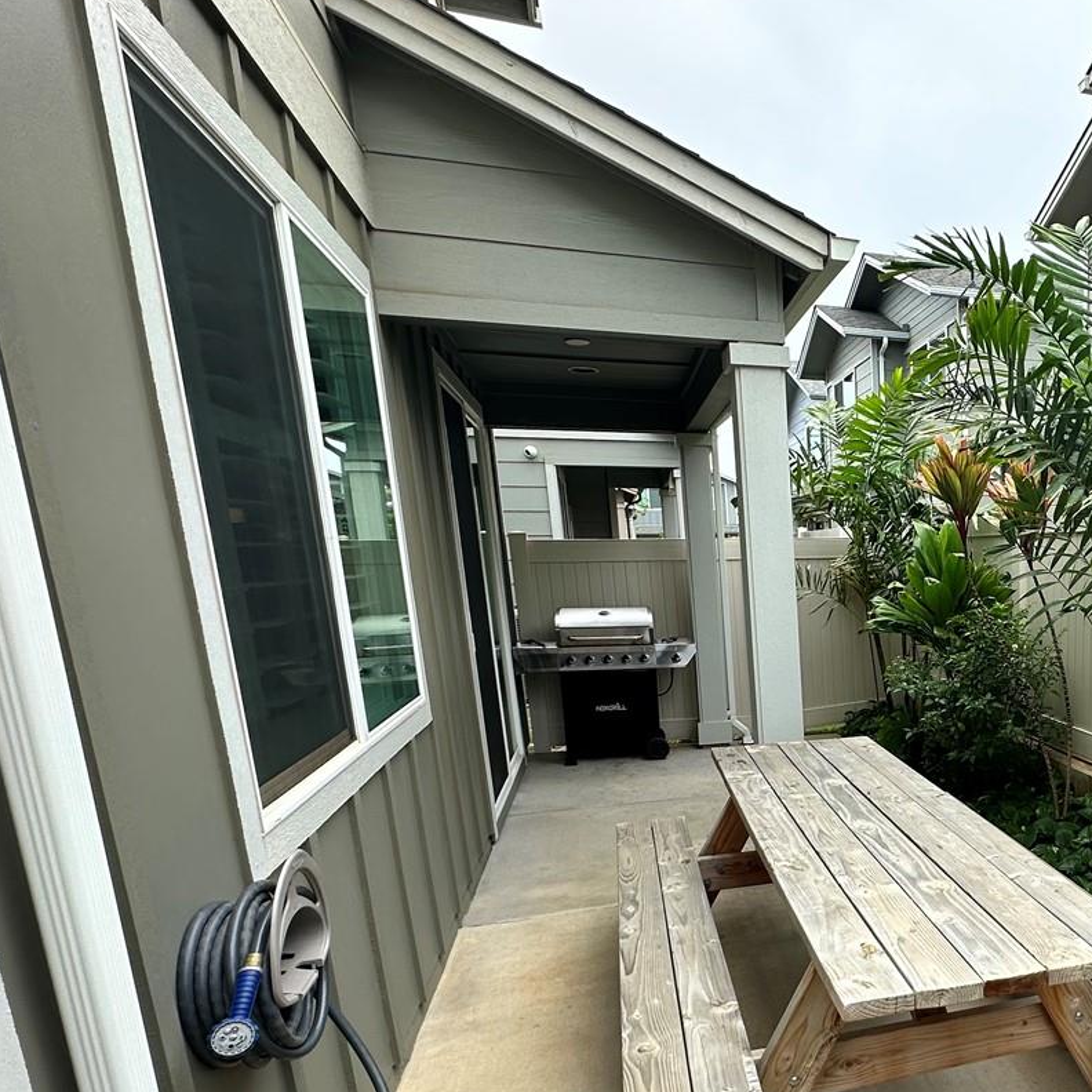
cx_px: 965
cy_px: 742
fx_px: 892
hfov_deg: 55.3
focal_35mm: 25
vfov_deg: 61.2
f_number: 2.2
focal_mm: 2.22
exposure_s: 1/498
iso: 40
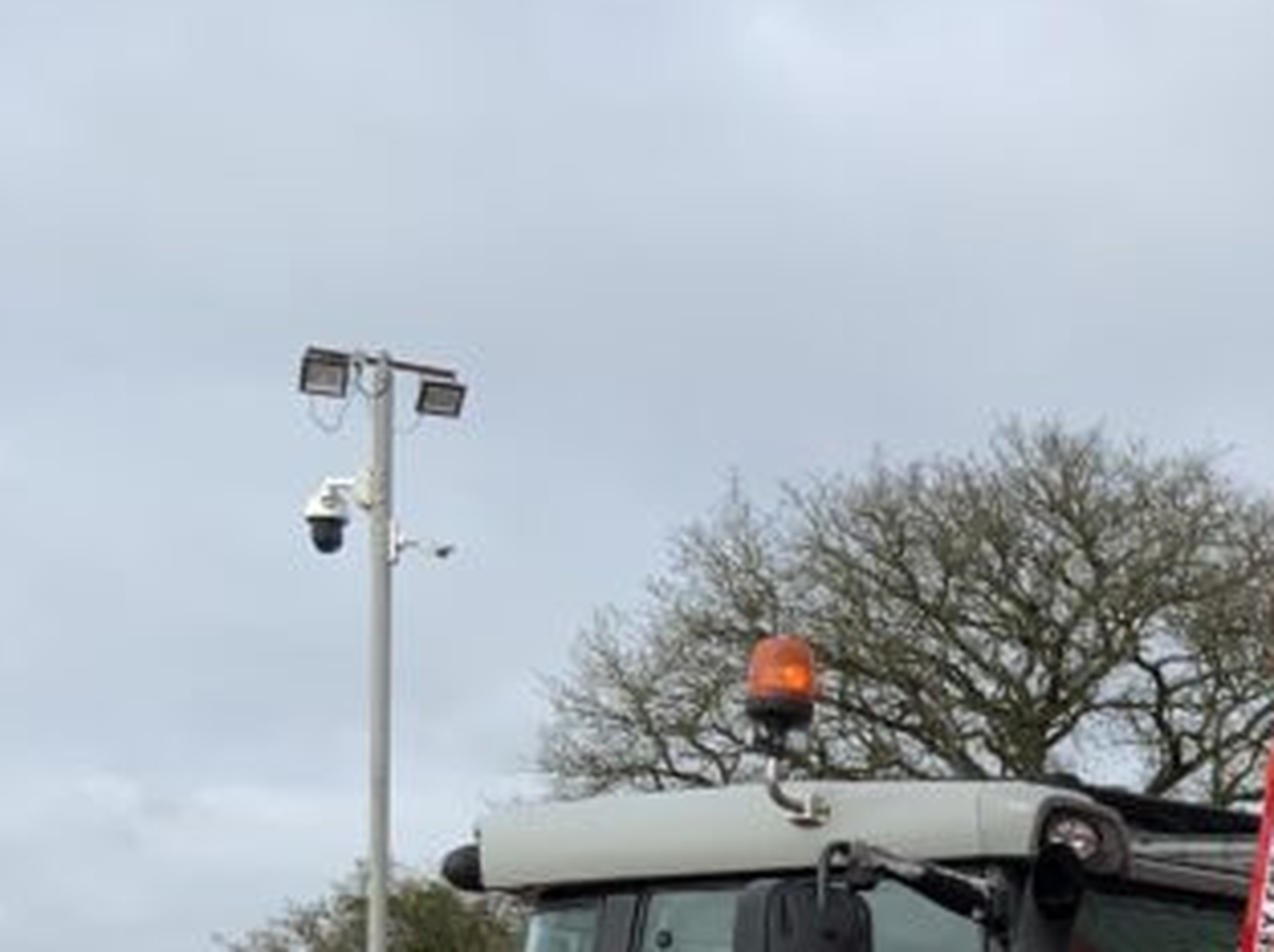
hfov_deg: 19.1
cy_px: 1155
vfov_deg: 15.0
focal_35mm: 95
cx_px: 1657
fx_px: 3492
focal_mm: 3
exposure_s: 1/1195
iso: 16
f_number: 1.8
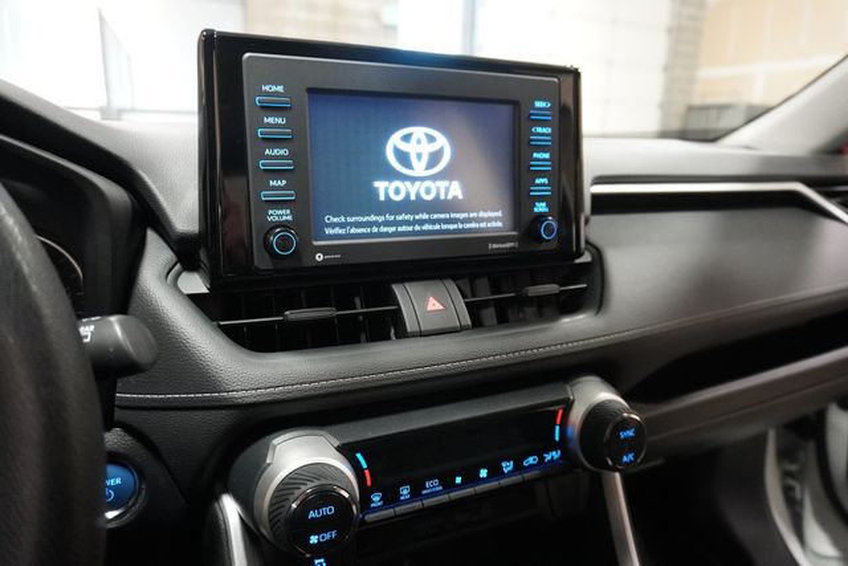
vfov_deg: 53.2
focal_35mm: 24
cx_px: 424
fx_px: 565
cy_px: 283
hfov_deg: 73.7
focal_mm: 16
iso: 5000
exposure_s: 1/60
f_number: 3.5
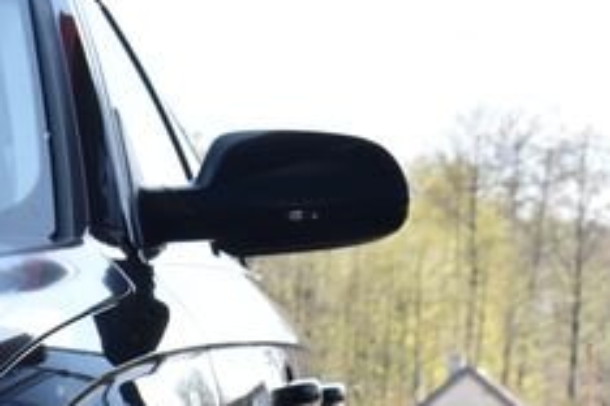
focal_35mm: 201
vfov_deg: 6.8
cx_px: -691
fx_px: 3406
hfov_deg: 9.4
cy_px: 567
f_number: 9
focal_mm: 46
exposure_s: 1/200
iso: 500
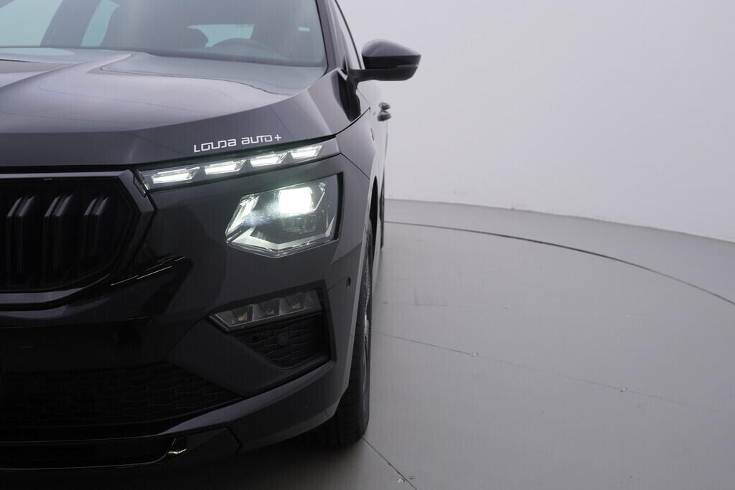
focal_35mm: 36
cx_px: 368
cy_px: 245
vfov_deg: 36.9
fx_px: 735
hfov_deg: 53.1
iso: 125
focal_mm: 24
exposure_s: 1/100
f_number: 4.5
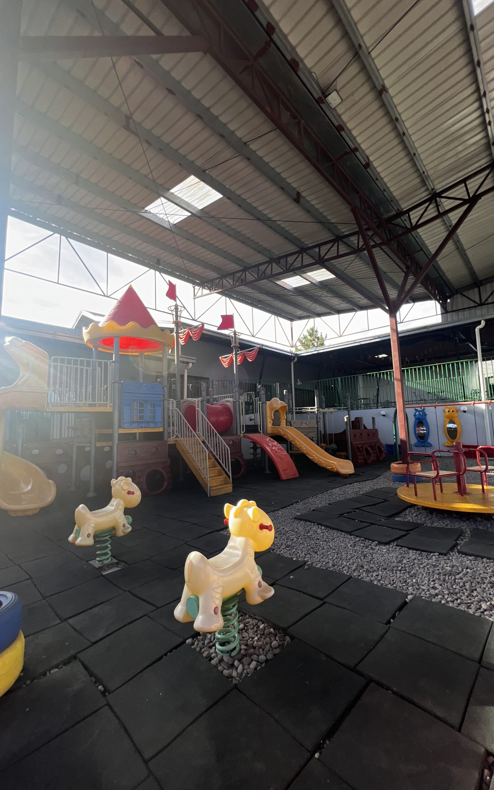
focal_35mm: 14
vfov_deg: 105.3
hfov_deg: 78.6
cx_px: 253
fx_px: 302
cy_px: 392
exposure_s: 1/284
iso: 32
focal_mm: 1.57
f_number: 1.8
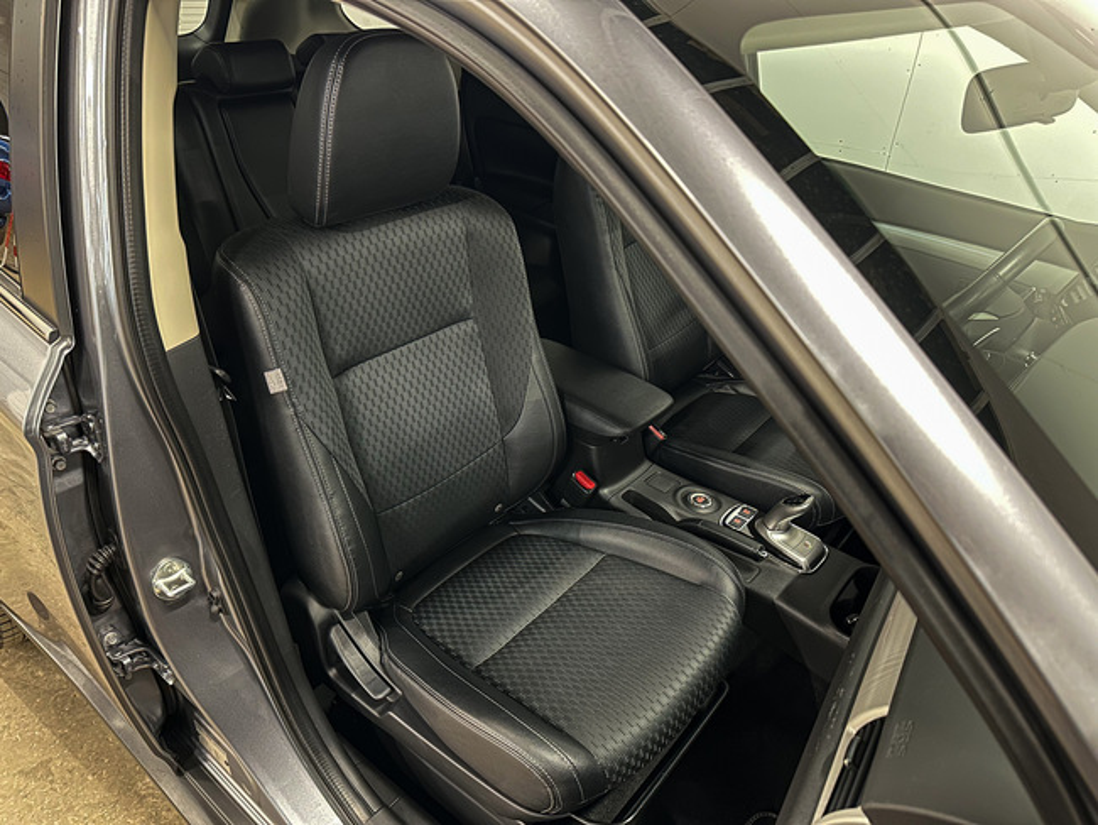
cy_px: 412
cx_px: 549
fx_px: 762
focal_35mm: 24
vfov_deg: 56.8
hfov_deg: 71.6
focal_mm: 6.86
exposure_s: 1/20
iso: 1600
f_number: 1.78
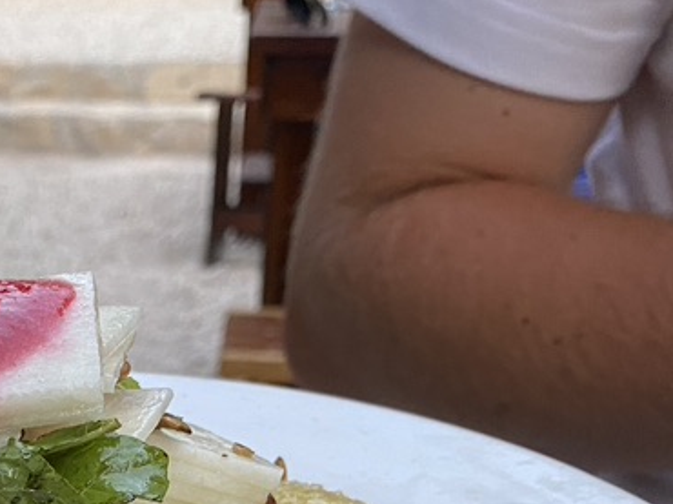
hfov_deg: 25.8
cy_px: 691
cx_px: 18
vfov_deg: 18.7
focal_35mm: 72
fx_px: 1399
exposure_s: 1/60
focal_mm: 4.25
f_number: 1.8
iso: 125
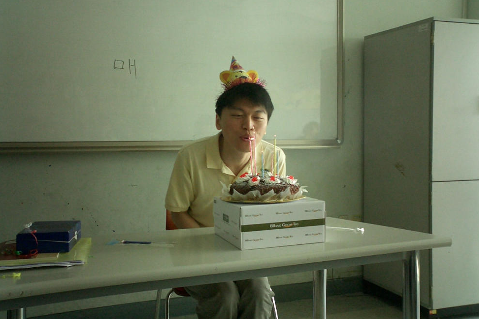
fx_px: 519
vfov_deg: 34.2
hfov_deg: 49.6
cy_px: 157
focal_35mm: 39
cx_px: 238
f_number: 3.5
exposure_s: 1/40
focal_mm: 5.6
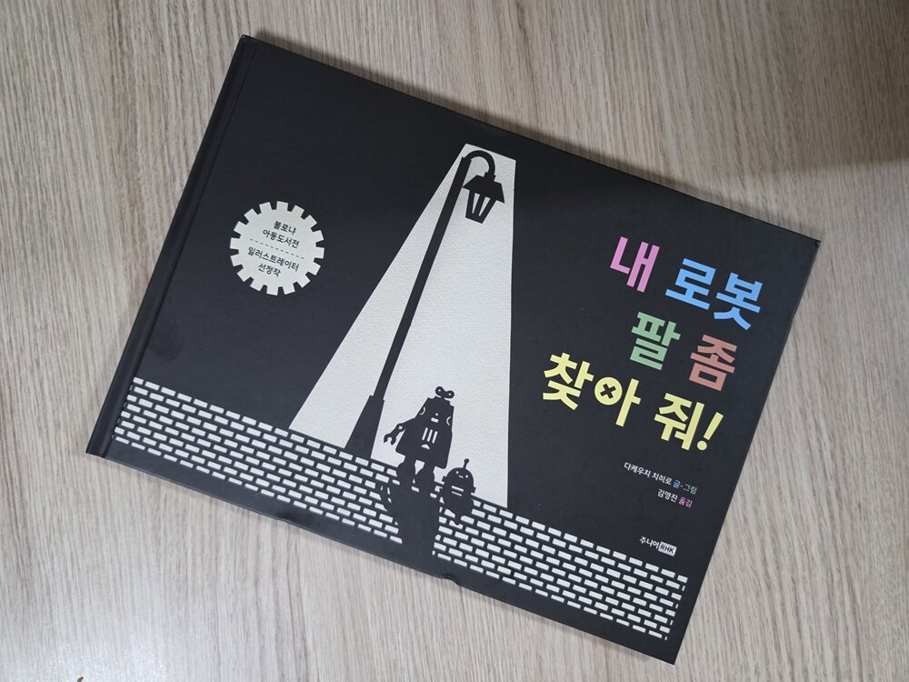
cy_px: 341
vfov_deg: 58.9
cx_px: 454
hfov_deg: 73.9
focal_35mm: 23
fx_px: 604
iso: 320
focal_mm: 5.4
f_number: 1.8
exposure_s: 1/50
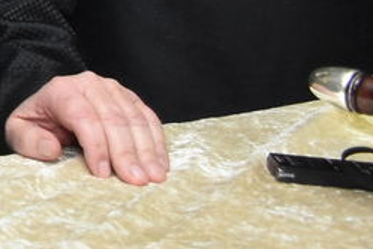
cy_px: -393
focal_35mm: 152
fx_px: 1575
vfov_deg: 8.2
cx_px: -620
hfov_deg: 10.7
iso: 1000
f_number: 5.6
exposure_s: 1/80
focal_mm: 18
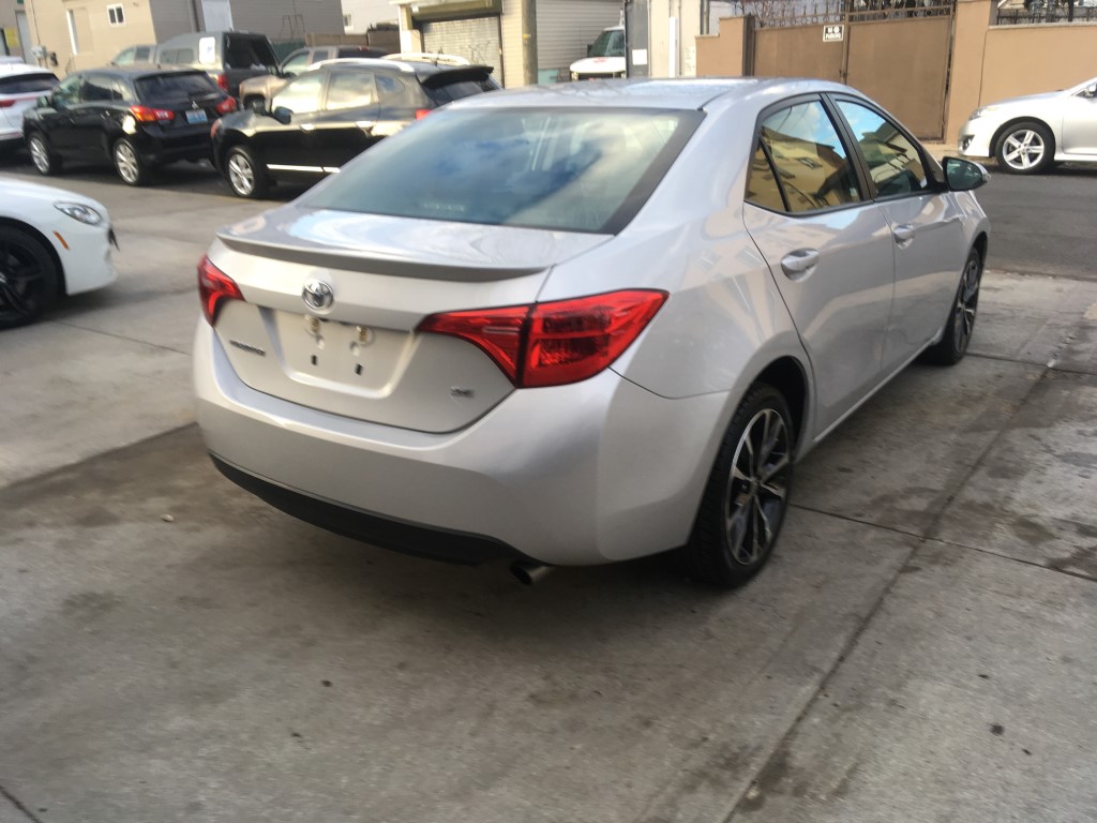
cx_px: 548
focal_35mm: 29
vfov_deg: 48.2
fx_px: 919
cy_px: 412
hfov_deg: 61.7
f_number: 2.2
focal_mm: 4.15
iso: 32
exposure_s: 1/120
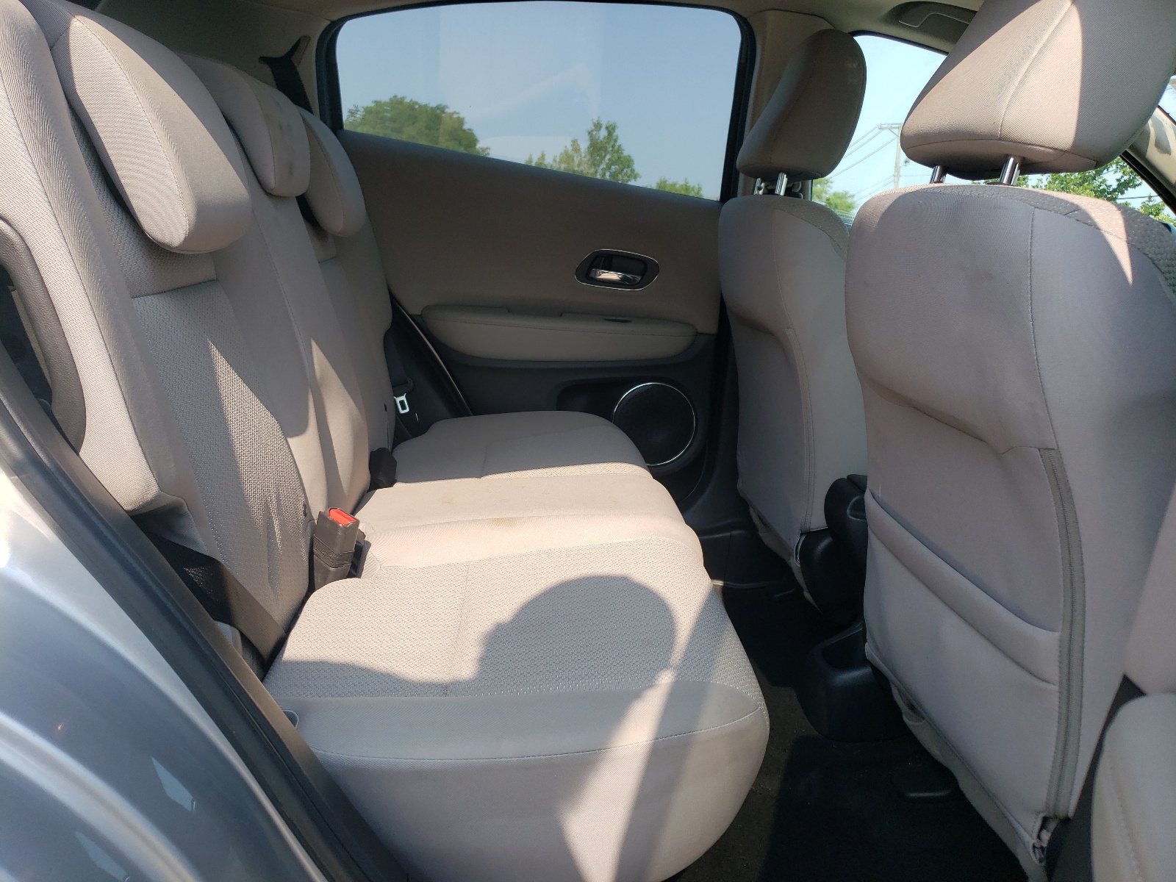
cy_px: 441
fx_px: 883
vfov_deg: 53.1
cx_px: 588
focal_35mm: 26
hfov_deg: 67.3
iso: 50
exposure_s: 1/909
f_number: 1.5
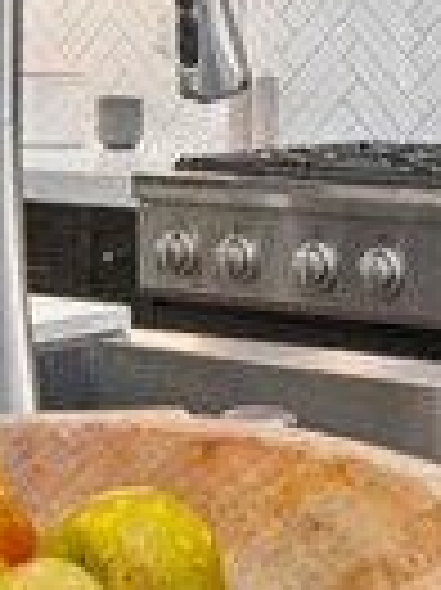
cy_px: 47
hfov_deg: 13.0
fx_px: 1923
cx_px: 351
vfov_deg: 17.2
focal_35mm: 113
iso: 400
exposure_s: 1/10
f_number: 8
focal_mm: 24
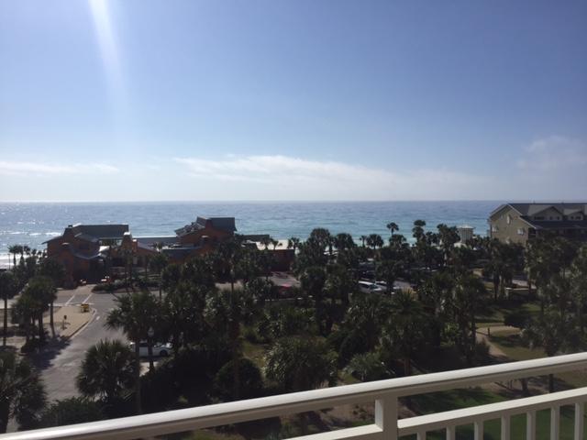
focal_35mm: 29
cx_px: 294
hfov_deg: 61.7
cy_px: 220
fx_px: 492
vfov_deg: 48.2
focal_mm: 4.15
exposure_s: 1/6623
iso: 32
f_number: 2.2
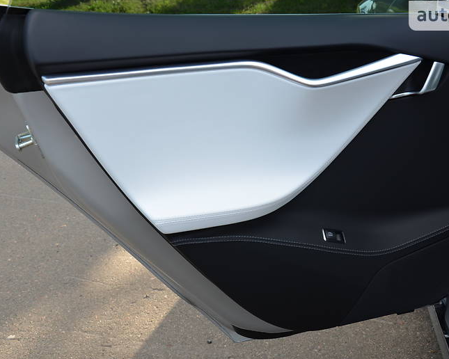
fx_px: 579
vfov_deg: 34.5
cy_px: 177
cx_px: 241
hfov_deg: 42.4
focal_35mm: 44
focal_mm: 25
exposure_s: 1/160
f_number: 6.3
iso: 200
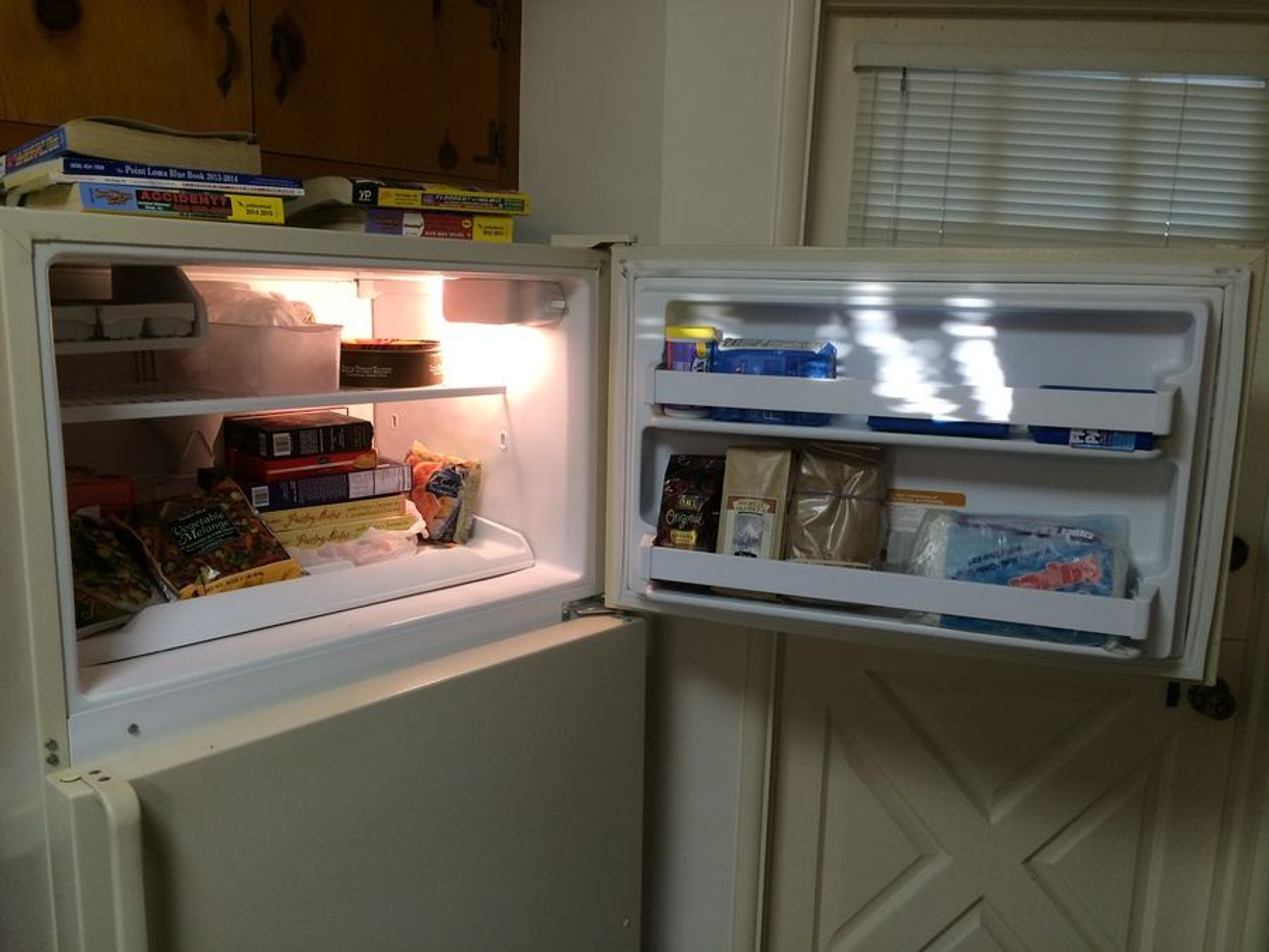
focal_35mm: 30
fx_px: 1100
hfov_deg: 60.0
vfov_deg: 46.8
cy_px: 476
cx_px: 634
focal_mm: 4.12
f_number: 2.2
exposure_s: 1/30
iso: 100
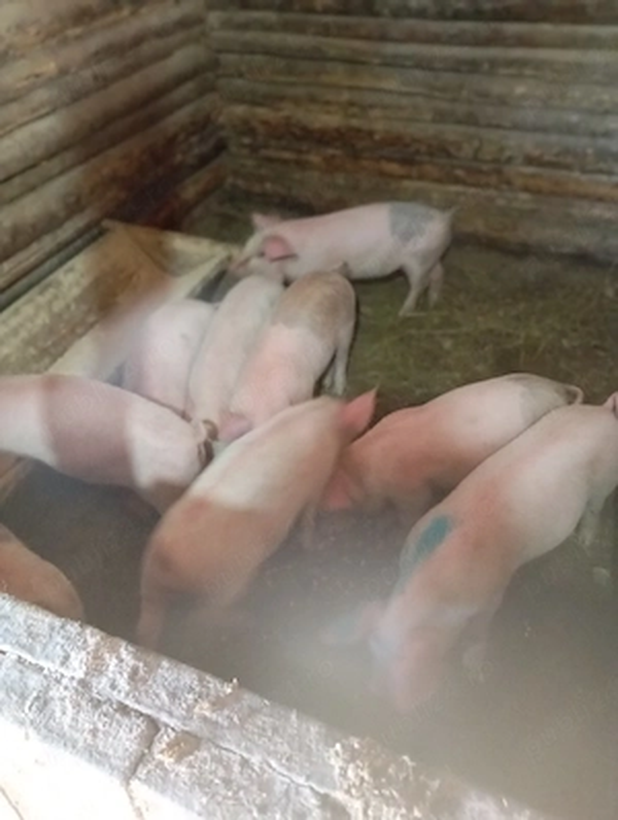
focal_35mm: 28
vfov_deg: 63.4
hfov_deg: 49.9
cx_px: 309
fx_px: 664
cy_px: 410
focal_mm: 4.27
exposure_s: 1/16.7
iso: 6400
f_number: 1.8
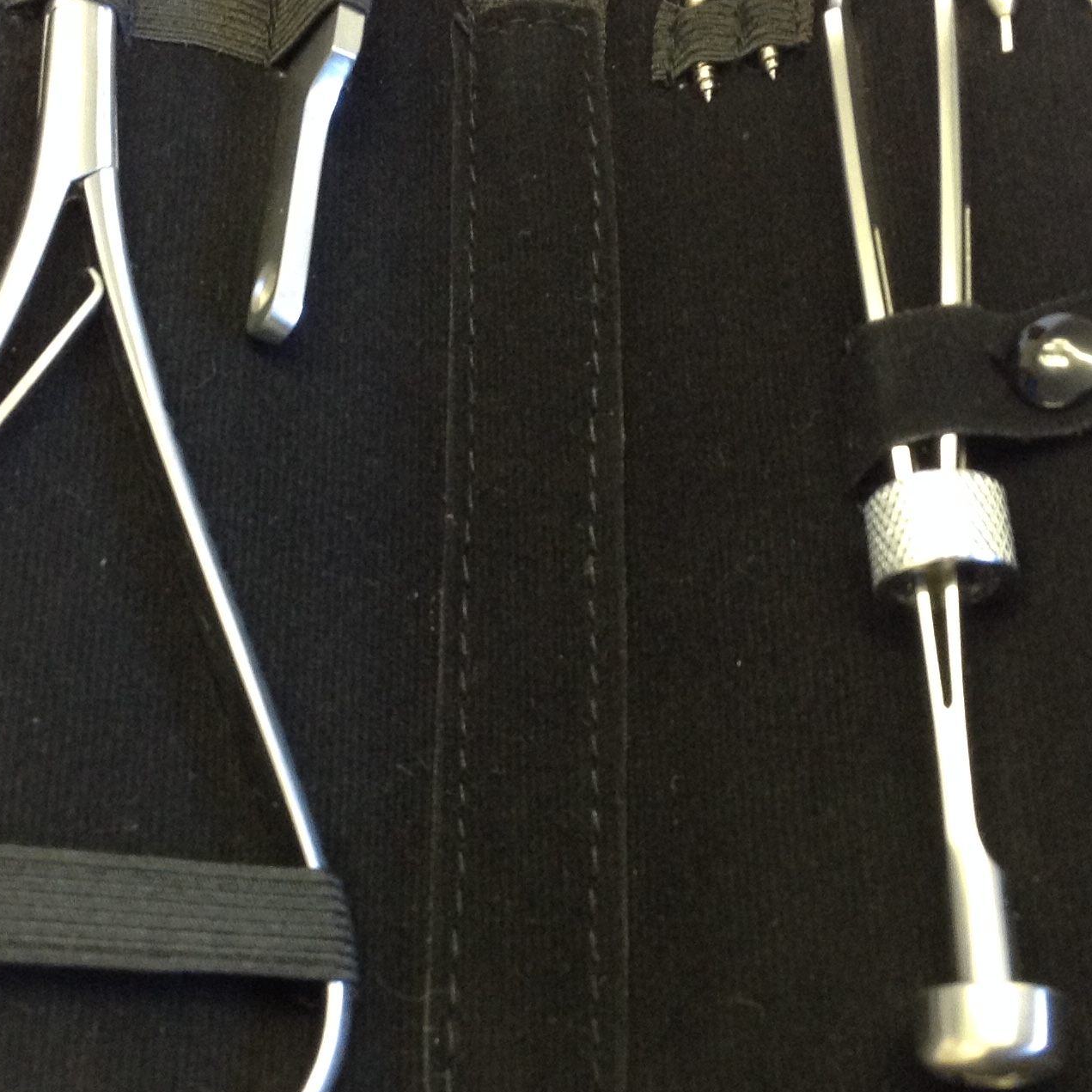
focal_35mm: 63
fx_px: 2248
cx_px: 557
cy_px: 528
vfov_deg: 27.3
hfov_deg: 27.3
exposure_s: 1/17
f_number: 2.4
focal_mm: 4.28
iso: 200
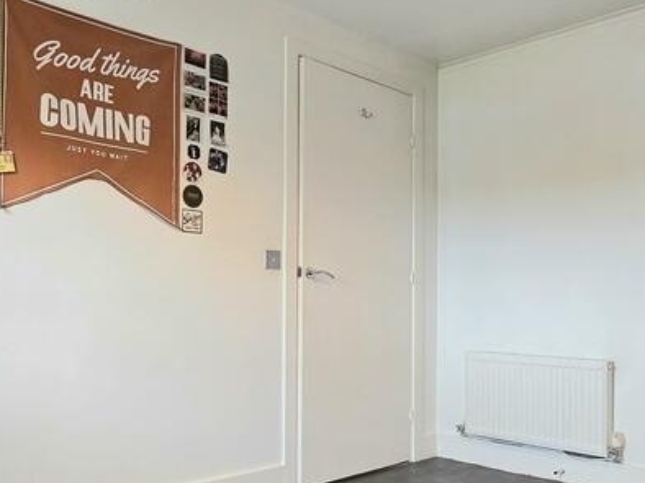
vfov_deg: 42.7
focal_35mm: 33
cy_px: 288
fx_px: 615
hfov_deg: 55.2
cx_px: 362
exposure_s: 1/50.3
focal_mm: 2.2
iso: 125
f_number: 2.2
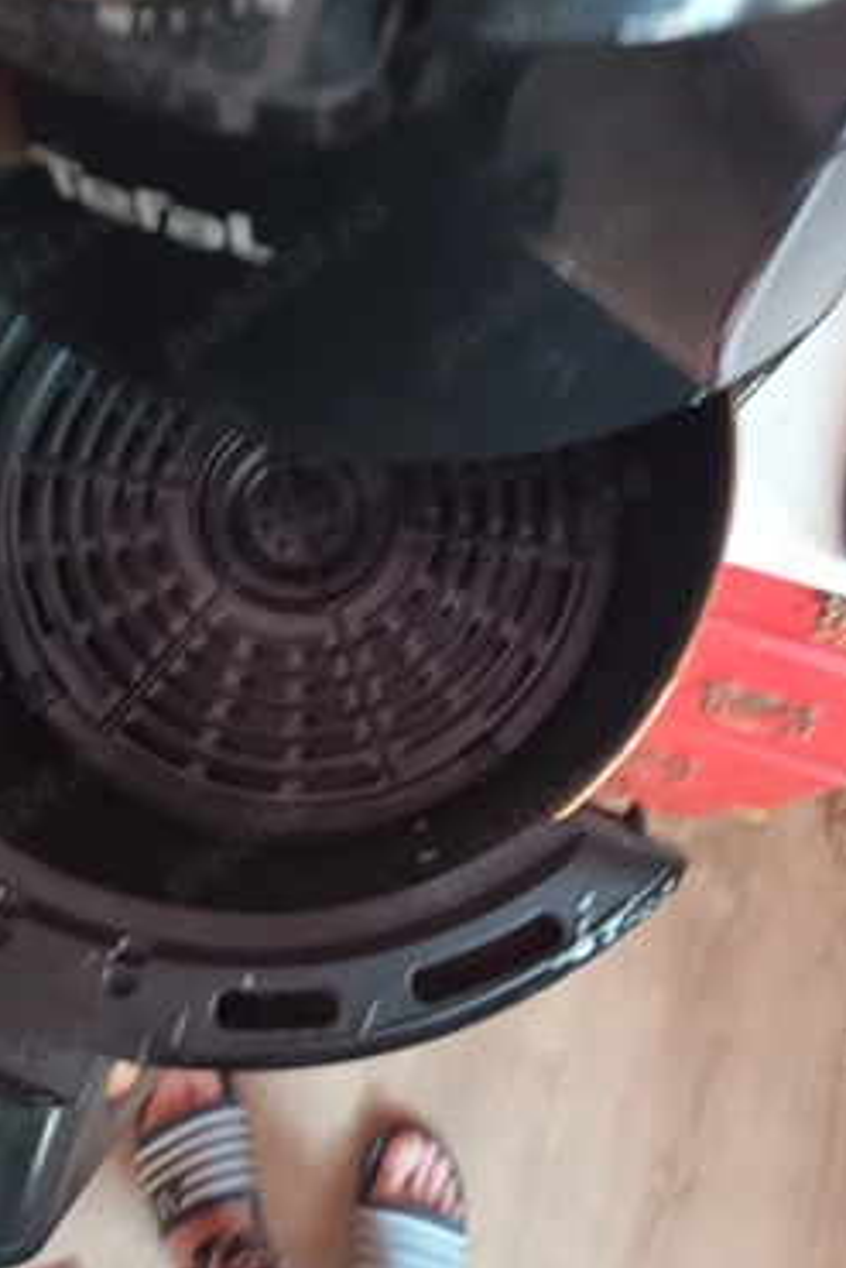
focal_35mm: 27
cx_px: 343
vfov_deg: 67.3
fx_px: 951
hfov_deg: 47.7
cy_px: 589
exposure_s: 1/14.3
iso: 15393
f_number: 1.75
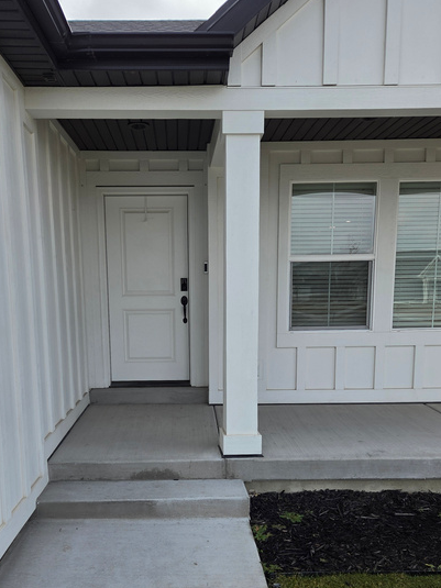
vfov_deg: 54.6
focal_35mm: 33
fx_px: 561
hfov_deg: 42.9
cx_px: 198
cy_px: 373
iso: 80
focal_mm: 5.4
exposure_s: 1/2456
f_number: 1.8
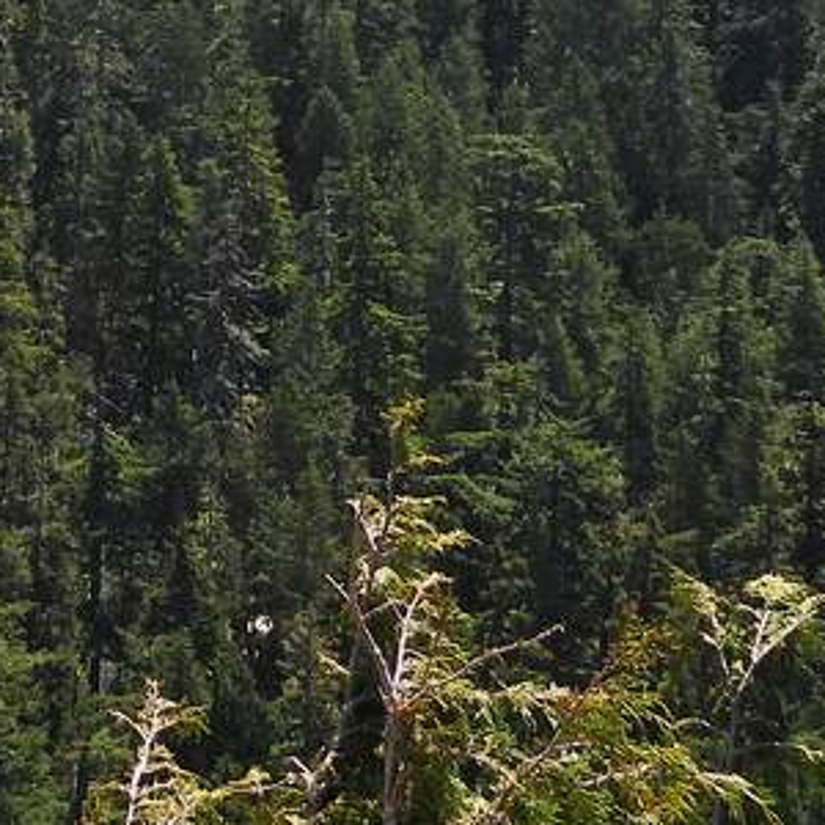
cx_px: -190
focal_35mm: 151
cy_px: -399
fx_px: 4072
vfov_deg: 11.1
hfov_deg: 11.3
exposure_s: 1/1000
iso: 100
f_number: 3.2
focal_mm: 7.1
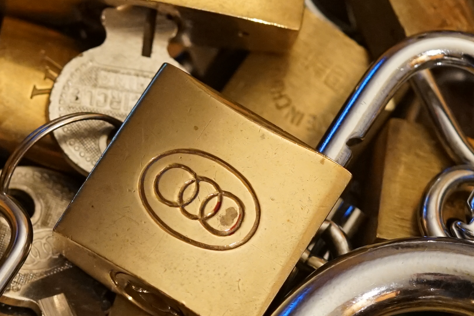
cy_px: 217
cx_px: 6
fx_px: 4384
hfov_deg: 6.2
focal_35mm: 333
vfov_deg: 4.1
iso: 2500
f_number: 4
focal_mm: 90
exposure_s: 1/160
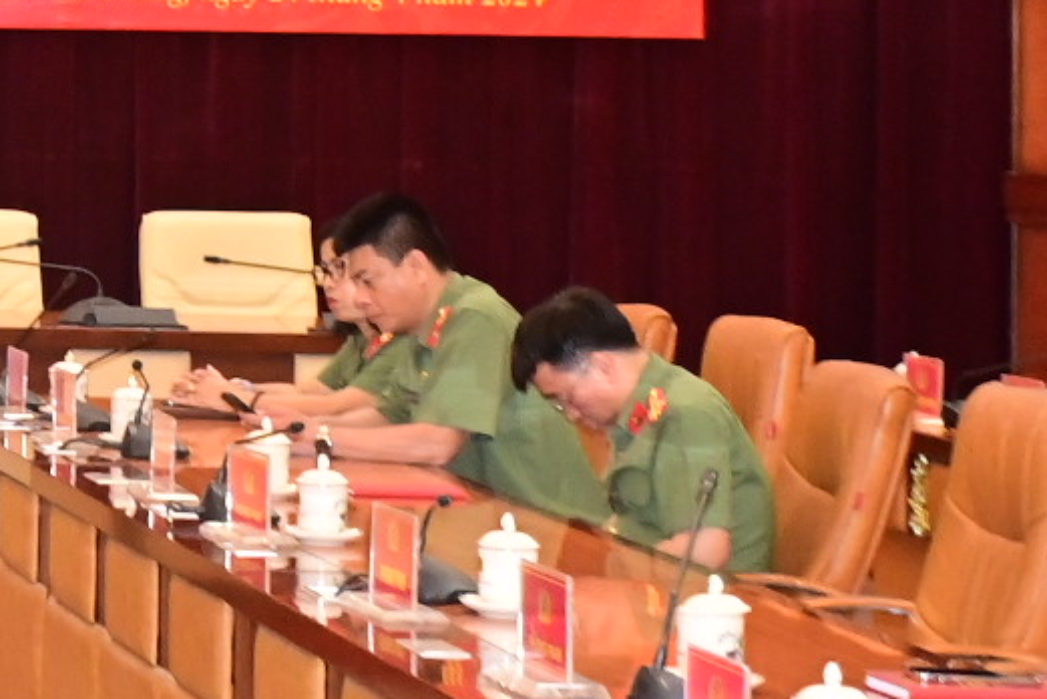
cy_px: -20
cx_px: -760
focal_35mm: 151
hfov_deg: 12.5
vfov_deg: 9.0
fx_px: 4394
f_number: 4
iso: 3200
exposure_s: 1/200
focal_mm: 27
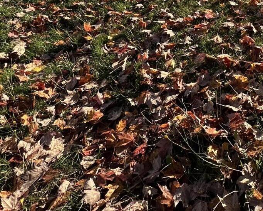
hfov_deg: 42.0
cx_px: 238
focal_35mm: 40
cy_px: -64
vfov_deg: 29.8
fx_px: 311
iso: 40
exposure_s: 1/1335
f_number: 2.2
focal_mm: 2.22
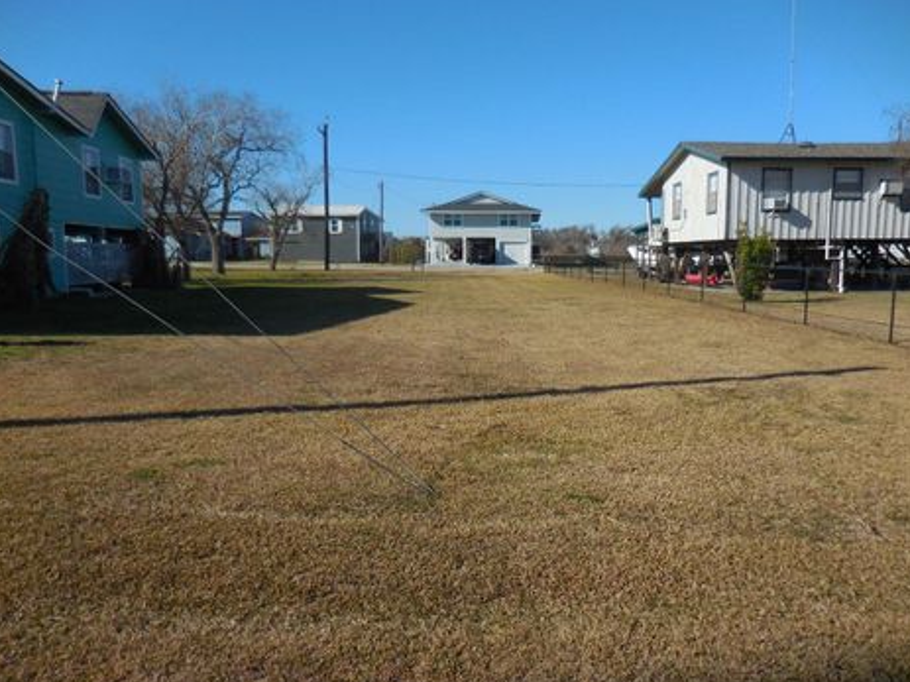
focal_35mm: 27
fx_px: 710
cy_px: 353
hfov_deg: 65.3
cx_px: 483
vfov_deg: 51.3
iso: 125
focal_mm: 4.5
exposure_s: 1/640
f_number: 6.6
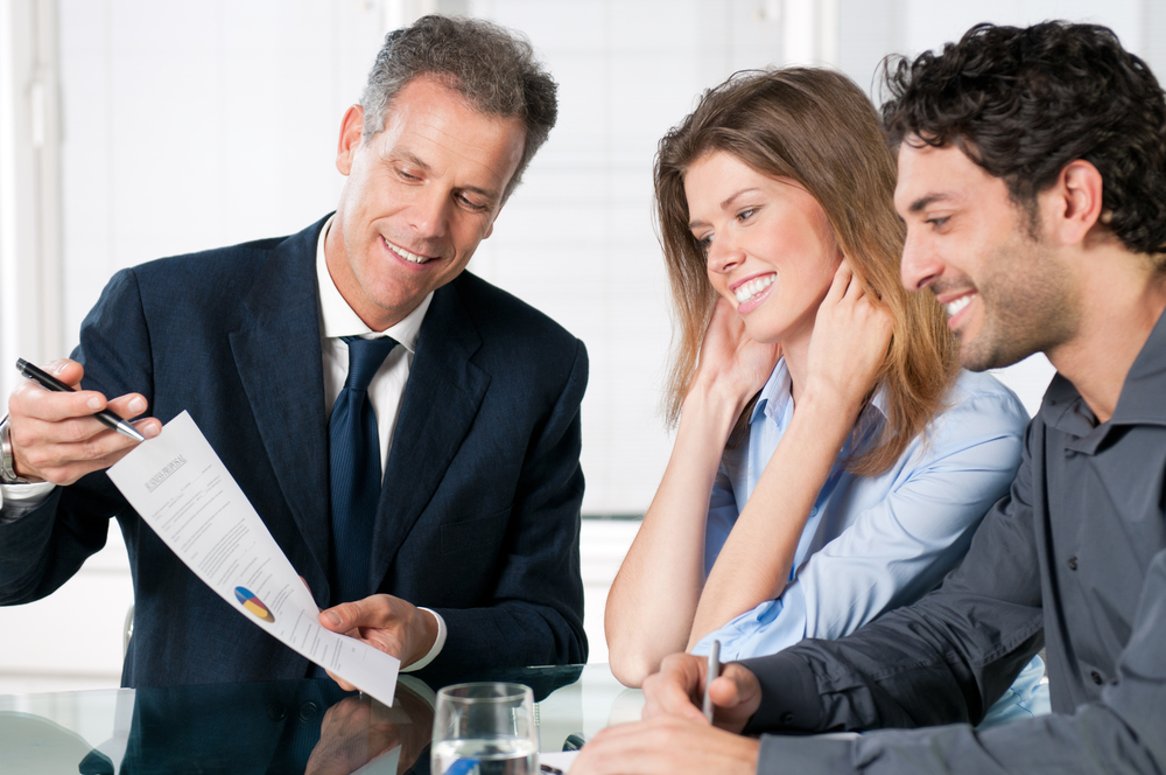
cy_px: 388
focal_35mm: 87
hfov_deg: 23.4
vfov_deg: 15.7
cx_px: 583
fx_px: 2814
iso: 200
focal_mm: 58
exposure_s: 1/80
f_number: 3.2
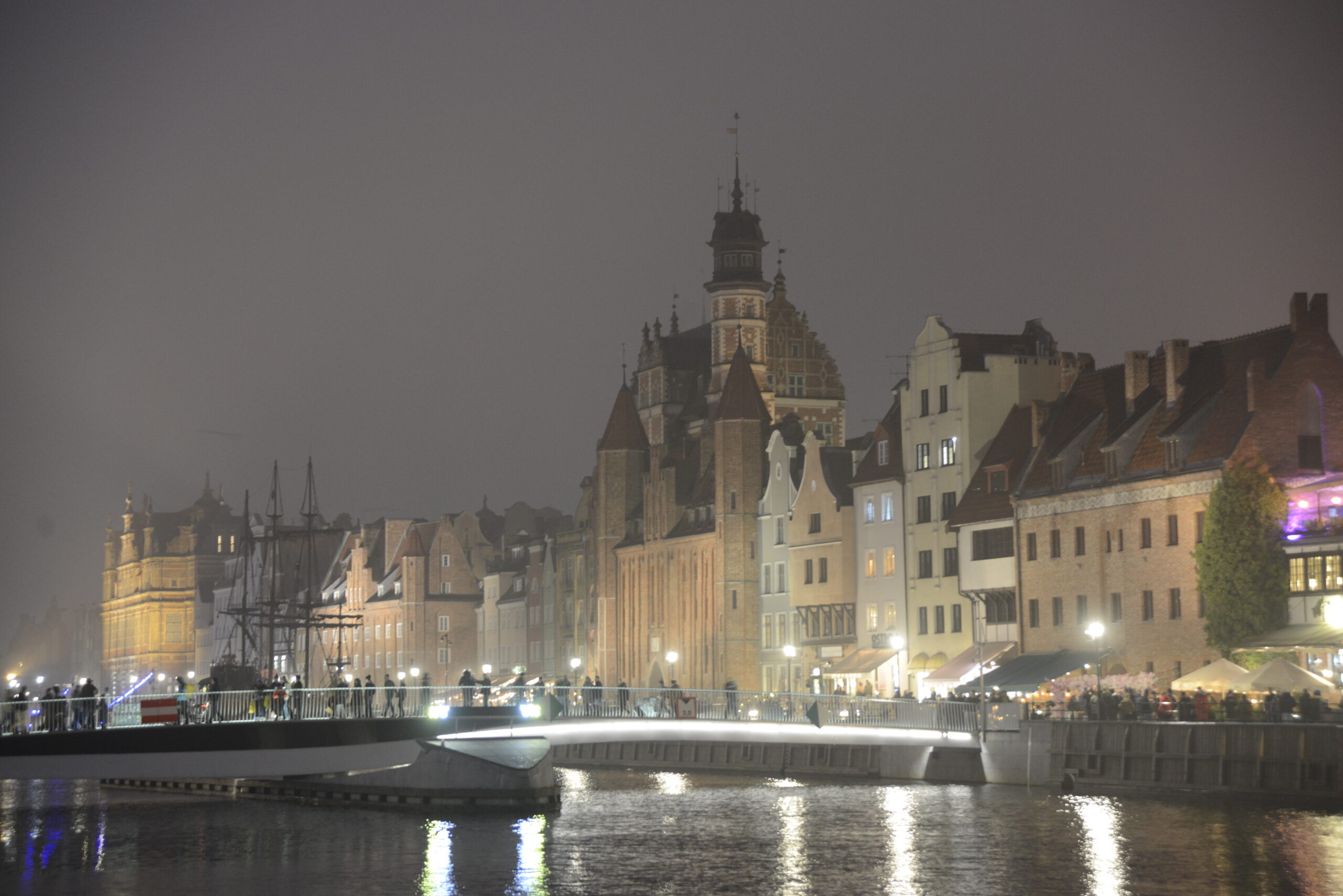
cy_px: 448
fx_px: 2799
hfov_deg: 27.0
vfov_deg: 18.2
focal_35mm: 75
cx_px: 672
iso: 1600
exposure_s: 1/8
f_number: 4
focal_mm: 75
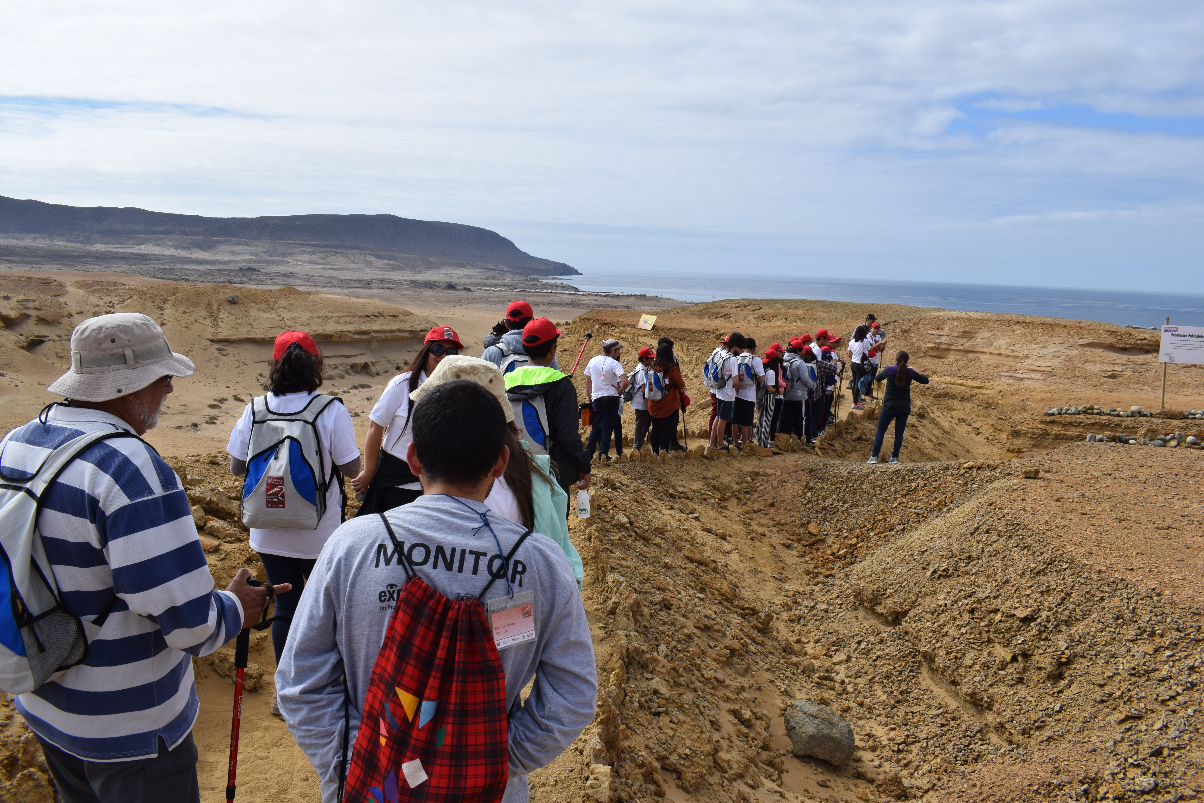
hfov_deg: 67.4
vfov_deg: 47.9
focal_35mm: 27
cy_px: 402
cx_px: 602
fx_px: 903
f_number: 11
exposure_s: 1/500
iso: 200
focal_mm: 18
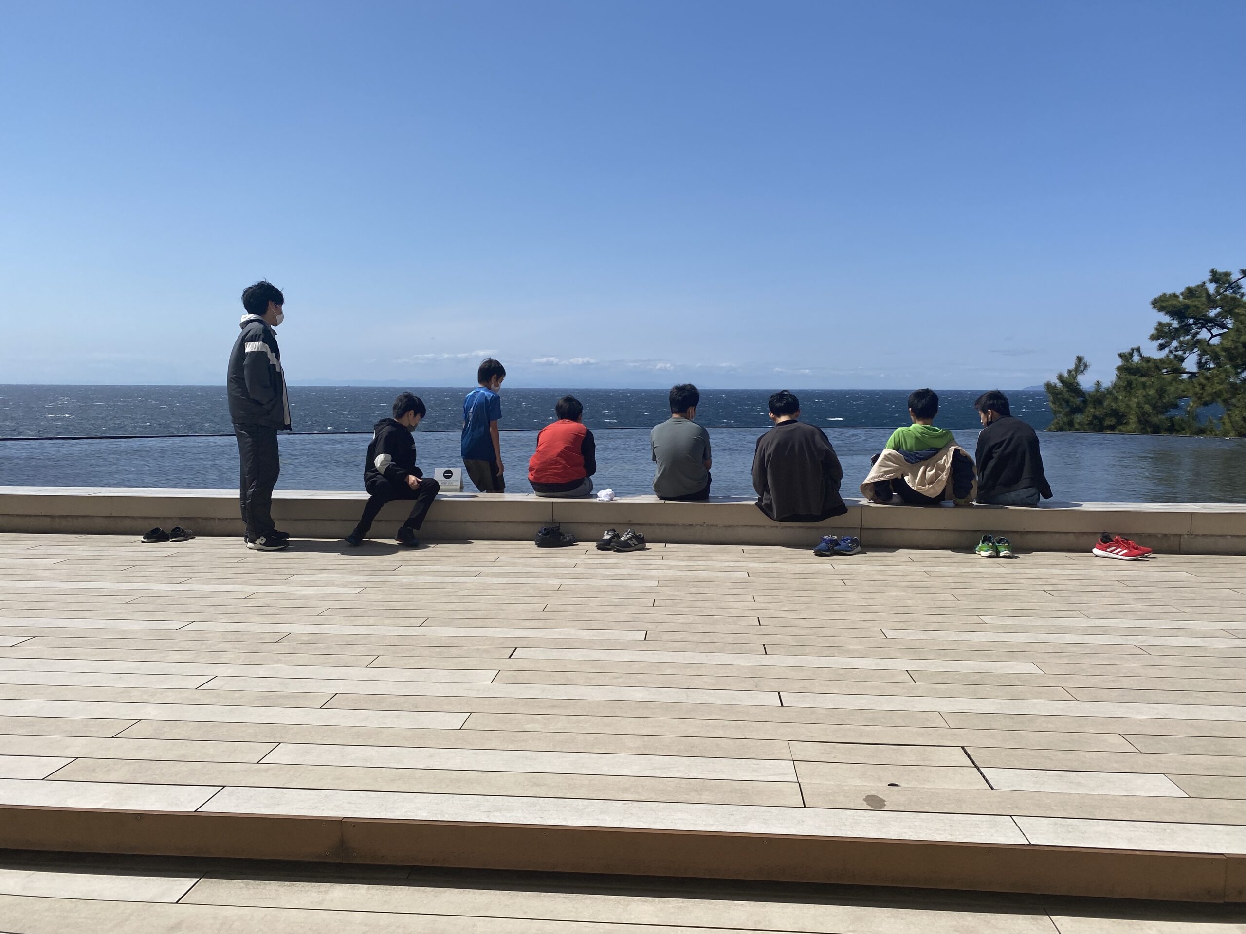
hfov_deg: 67.3
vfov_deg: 53.1
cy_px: 467
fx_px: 936
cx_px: 623
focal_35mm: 26
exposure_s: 1/5495
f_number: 1.8
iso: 32
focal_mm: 4.25
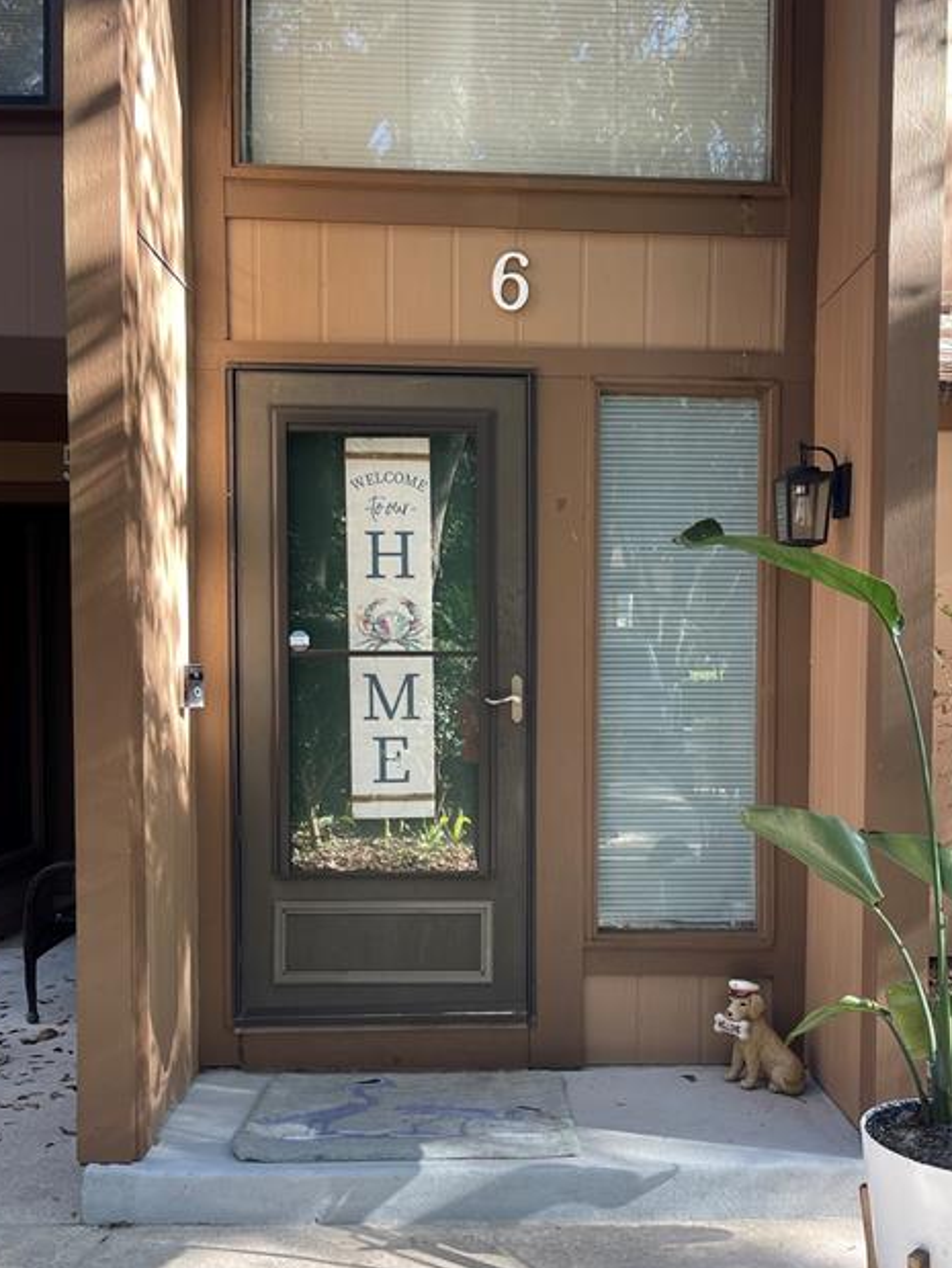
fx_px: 1136
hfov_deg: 45.3
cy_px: 717
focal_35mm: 31
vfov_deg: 58.1
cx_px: 561
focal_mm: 5.1
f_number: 1.6
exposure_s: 1/121
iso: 40
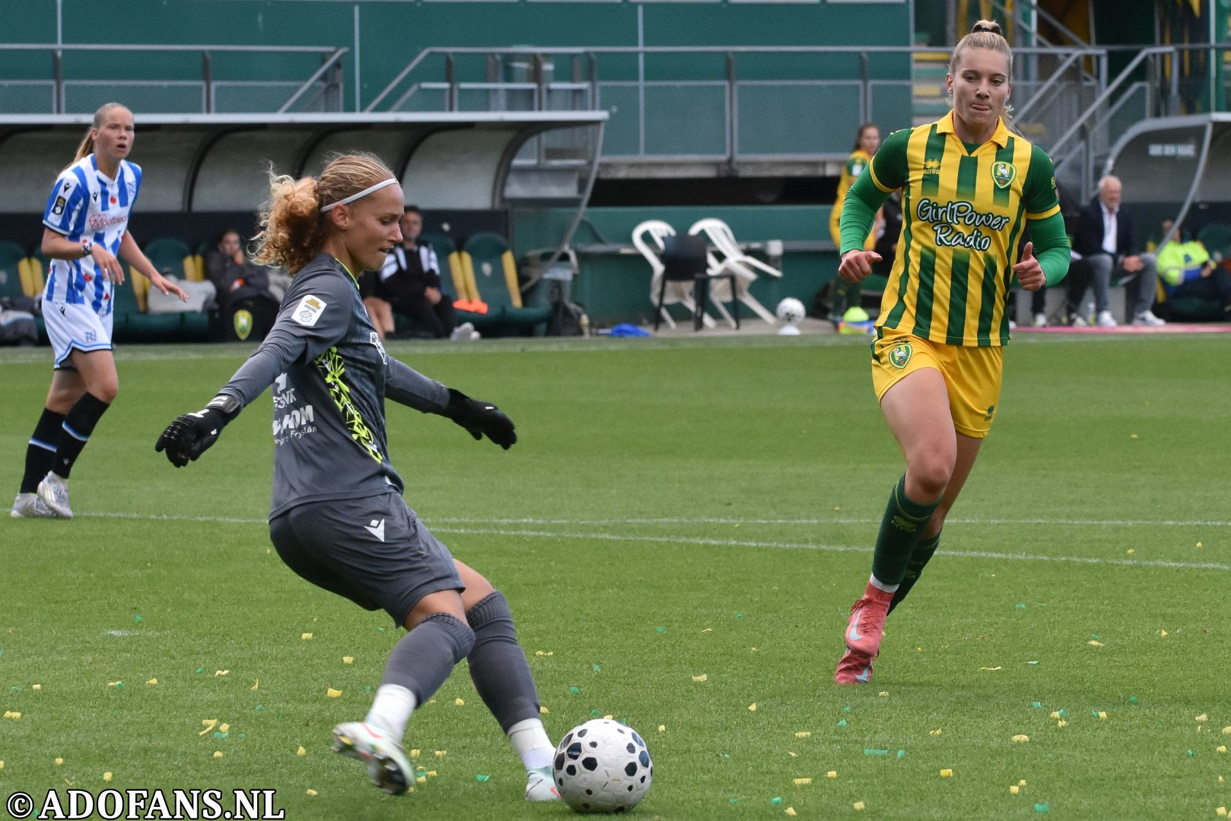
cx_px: 616
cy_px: 410
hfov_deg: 12.5
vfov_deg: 8.3
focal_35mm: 165
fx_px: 5642
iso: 900
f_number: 4.5
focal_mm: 110
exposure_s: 1/1000
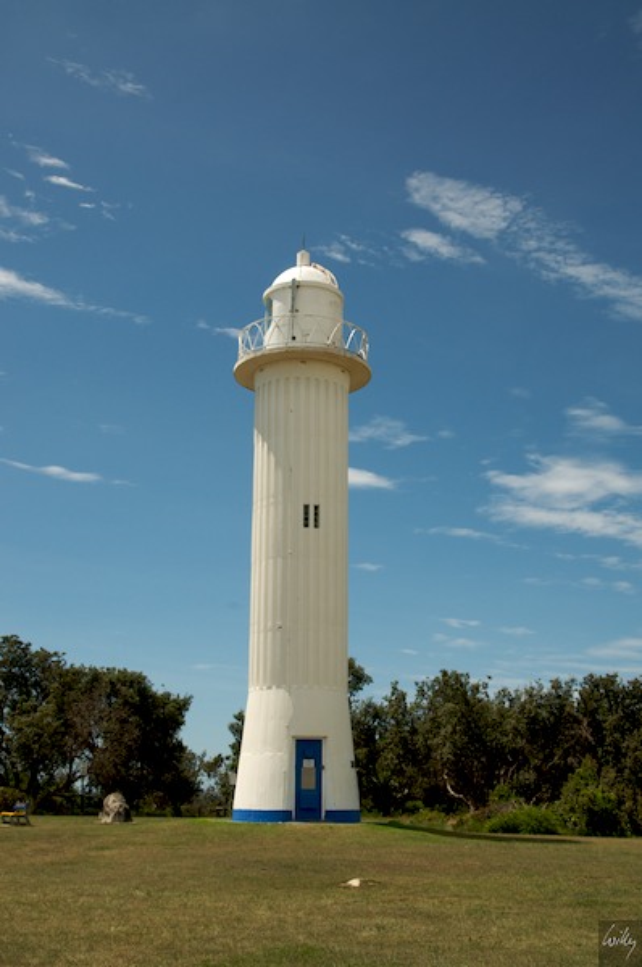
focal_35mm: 42
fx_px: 1127
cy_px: 484
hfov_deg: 31.8
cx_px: 321
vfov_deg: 46.5
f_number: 11
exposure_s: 1/500
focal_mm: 28
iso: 320
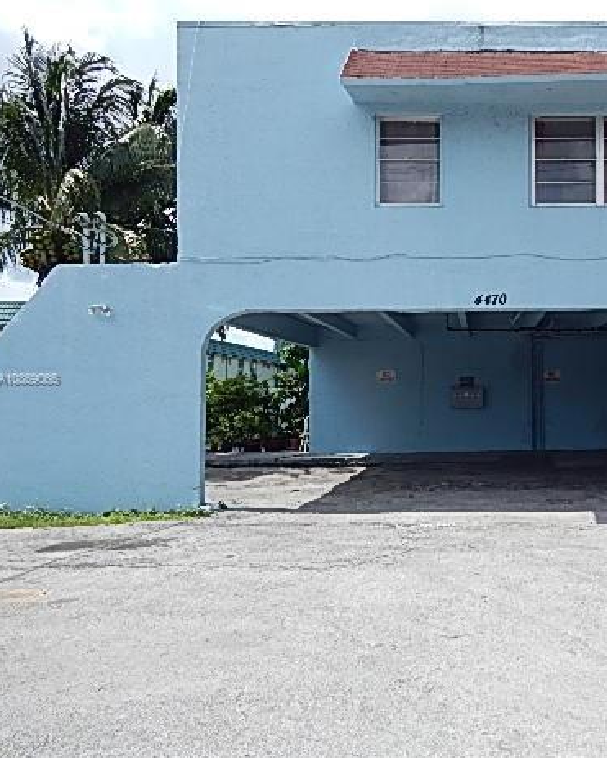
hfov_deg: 44.9
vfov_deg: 57.1
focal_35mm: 31
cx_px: 481
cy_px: 380
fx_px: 695
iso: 125
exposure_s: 1/400
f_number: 6
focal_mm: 4
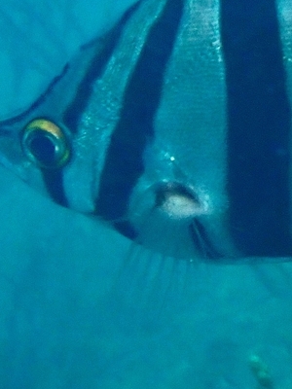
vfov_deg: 10.3
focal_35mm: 191
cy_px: 98
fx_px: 2148
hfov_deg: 7.7
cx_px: 368
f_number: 5
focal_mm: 11.88
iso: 250
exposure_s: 1/125
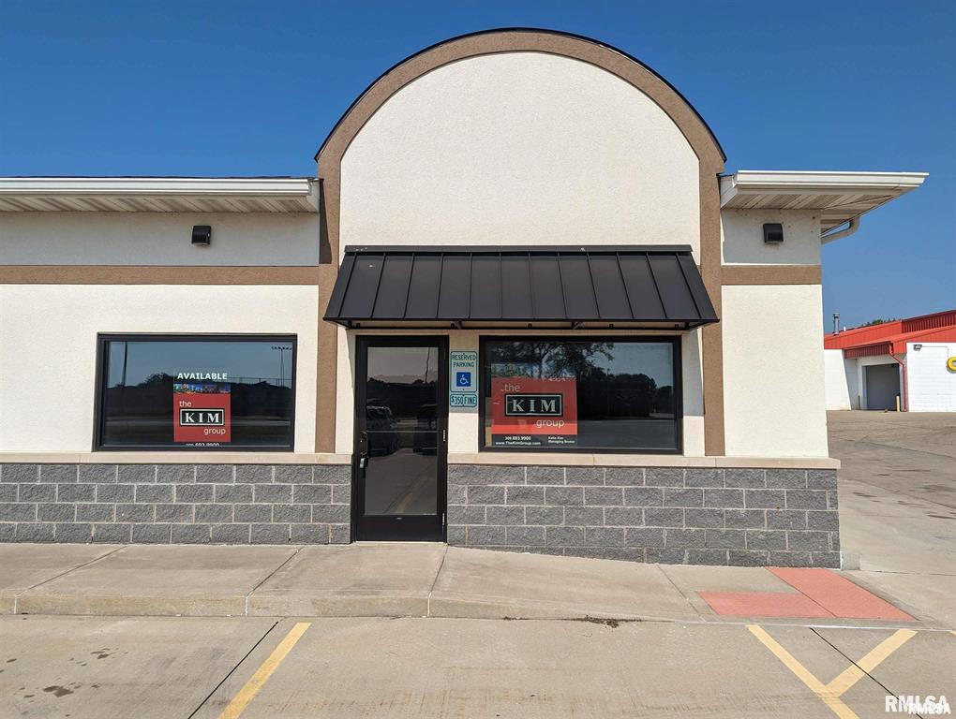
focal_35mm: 24
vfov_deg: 56.9
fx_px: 664
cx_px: 478
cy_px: 360
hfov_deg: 71.5
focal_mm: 6.81
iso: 55
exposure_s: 1/3906
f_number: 1.85
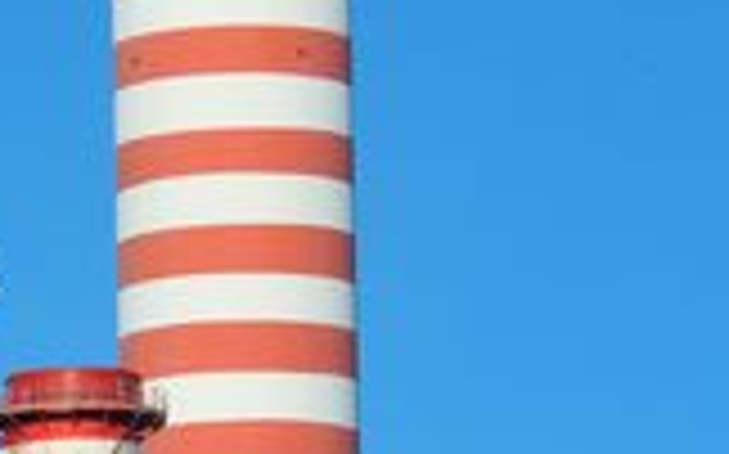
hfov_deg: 3.6
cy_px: 364
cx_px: -459
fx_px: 11595
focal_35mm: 584
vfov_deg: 2.2
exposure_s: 1/250
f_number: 22
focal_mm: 145
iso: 400
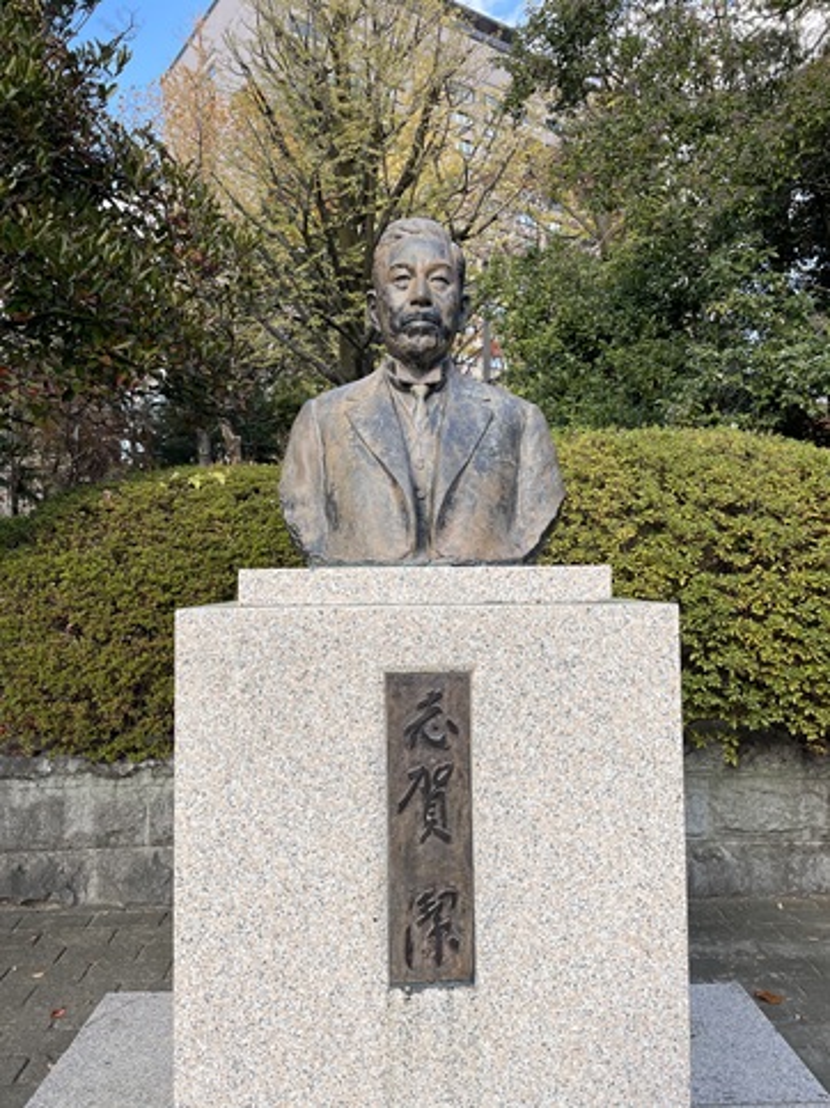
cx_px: 415
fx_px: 832
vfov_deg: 67.3
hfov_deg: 53.0
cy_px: 554
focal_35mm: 26
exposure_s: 1/412
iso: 32
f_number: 1.6
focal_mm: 4.2
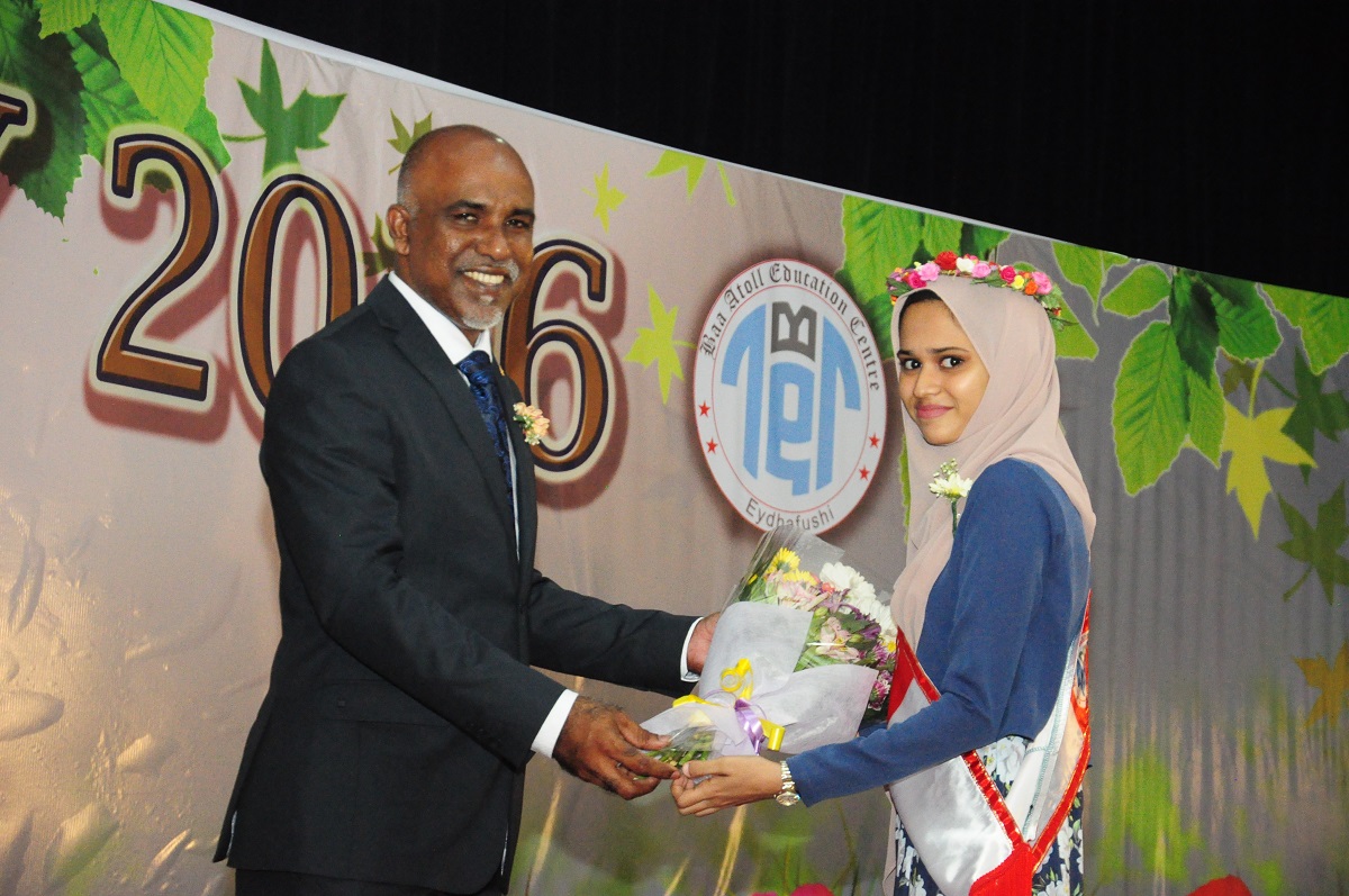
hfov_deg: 18.2
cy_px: 448
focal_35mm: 112
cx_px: 674
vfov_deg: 12.1
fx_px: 4210
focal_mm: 75
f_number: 5.3
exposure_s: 1/160
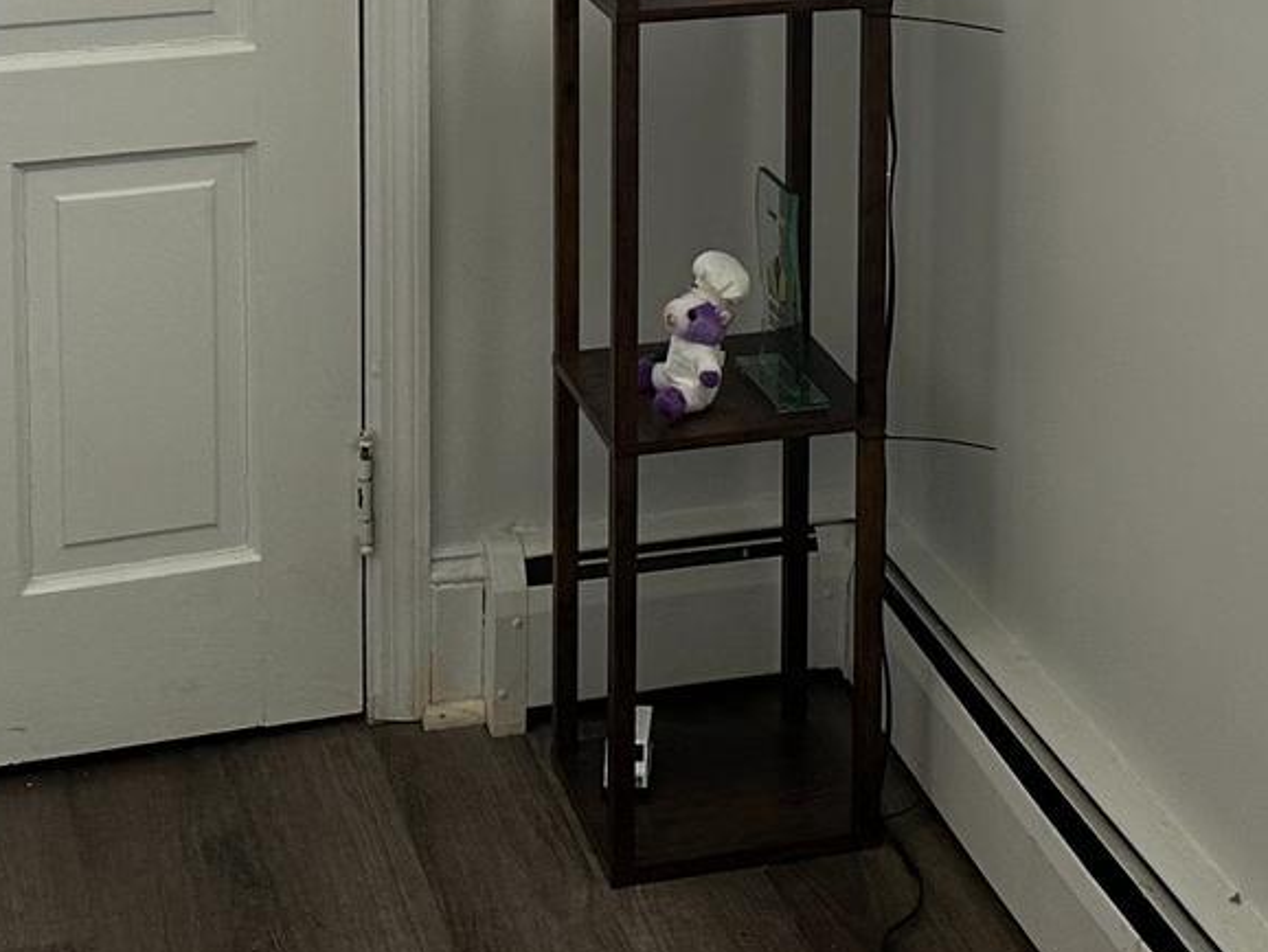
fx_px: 3115
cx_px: 849
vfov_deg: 16.6
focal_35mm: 85
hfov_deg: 22.9
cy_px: -211
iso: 160
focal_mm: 6.86
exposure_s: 1/60
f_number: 1.78
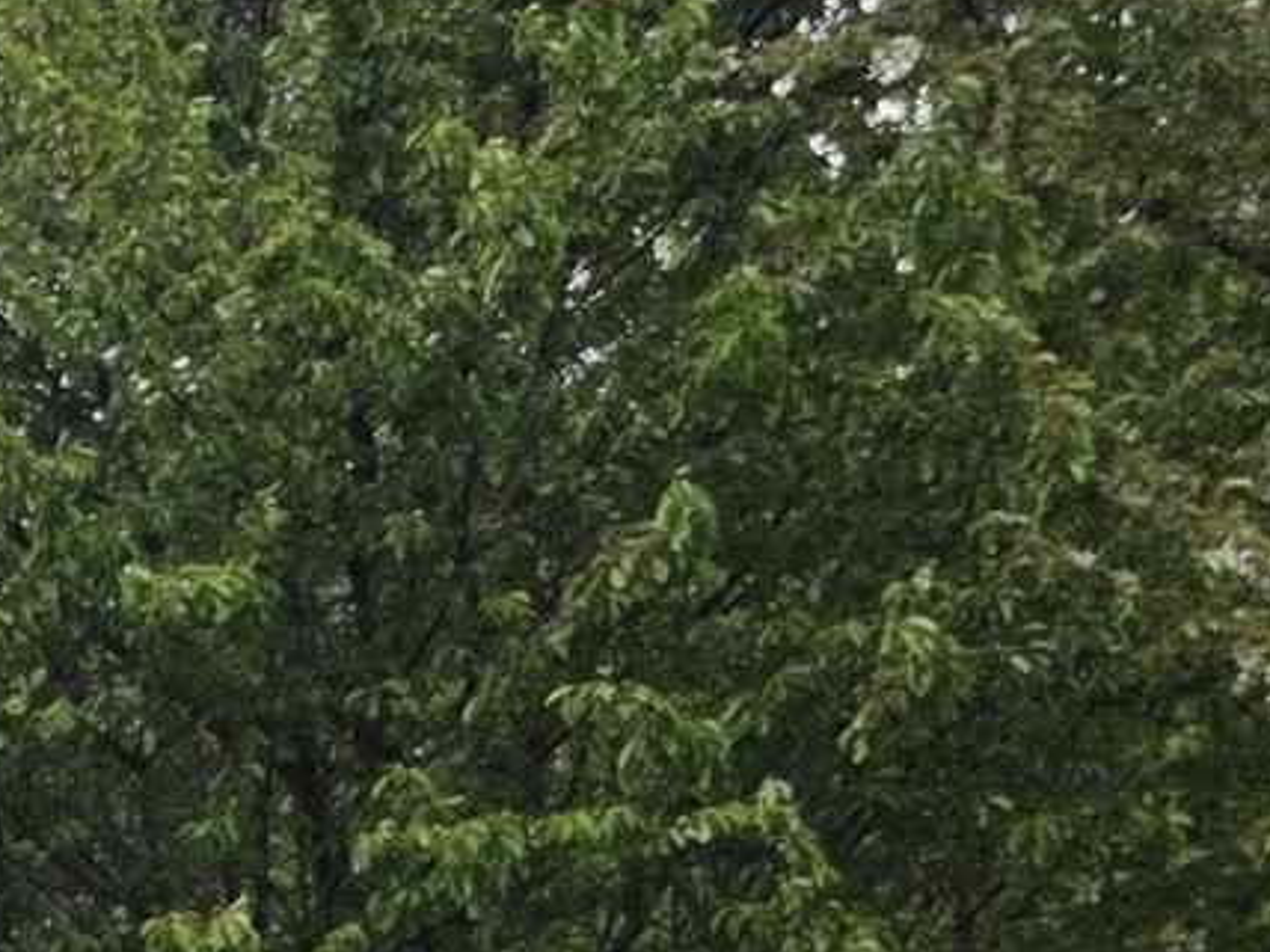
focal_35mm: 165
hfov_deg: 9.2
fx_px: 6054
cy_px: 2144
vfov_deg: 8.4
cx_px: -2751
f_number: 1.7
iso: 80
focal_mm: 6.3
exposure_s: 1/3747
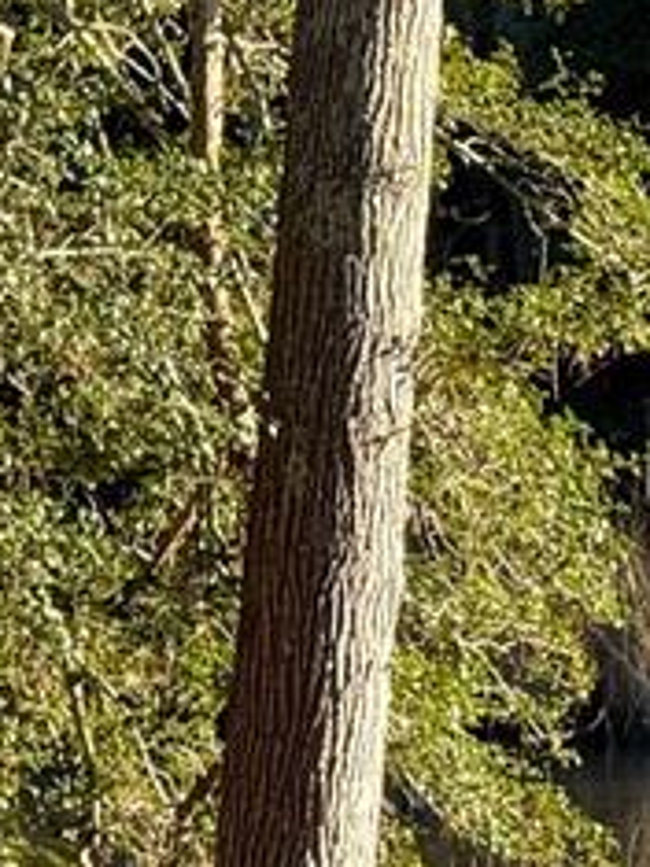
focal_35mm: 552
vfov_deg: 3.6
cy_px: 738
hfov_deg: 2.7
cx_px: 1178
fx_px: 13833
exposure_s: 1/246
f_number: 2.8
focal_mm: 15.66
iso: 64
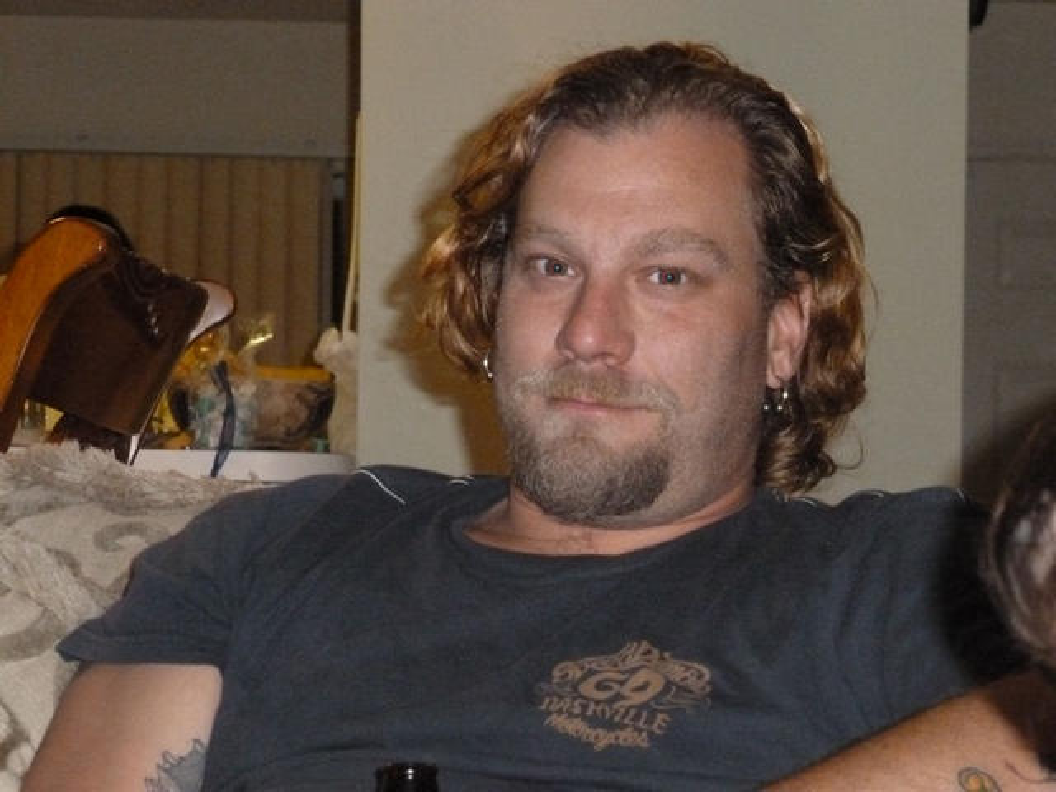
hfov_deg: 13.9
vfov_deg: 10.4
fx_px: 4332
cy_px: 396
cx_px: 528
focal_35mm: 142
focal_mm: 25.5
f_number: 5.3
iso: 1000
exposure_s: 1/60
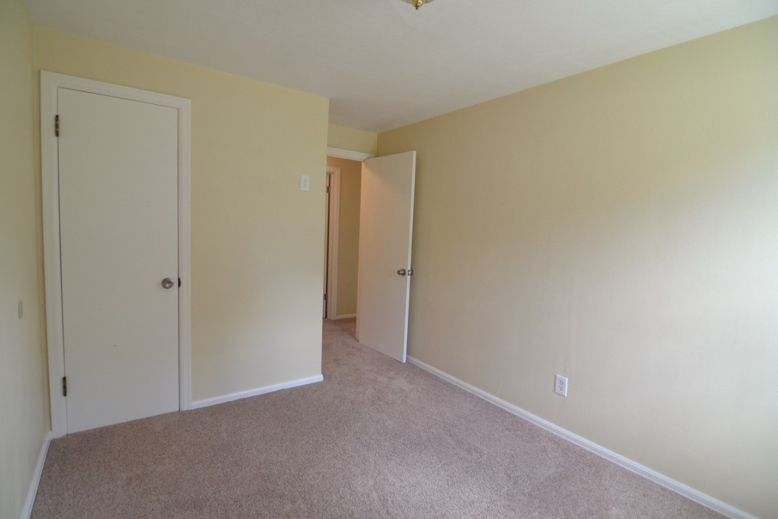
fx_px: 357
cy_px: 260
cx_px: 389
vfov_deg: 72.1
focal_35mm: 16
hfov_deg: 95.0
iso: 400
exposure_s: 1/80
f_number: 4.5
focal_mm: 11
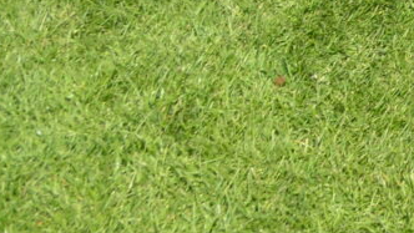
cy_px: -735
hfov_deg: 8.5
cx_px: 1403
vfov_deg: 5.4
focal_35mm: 194
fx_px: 2130
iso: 200
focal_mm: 24
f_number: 7.1
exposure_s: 1/400
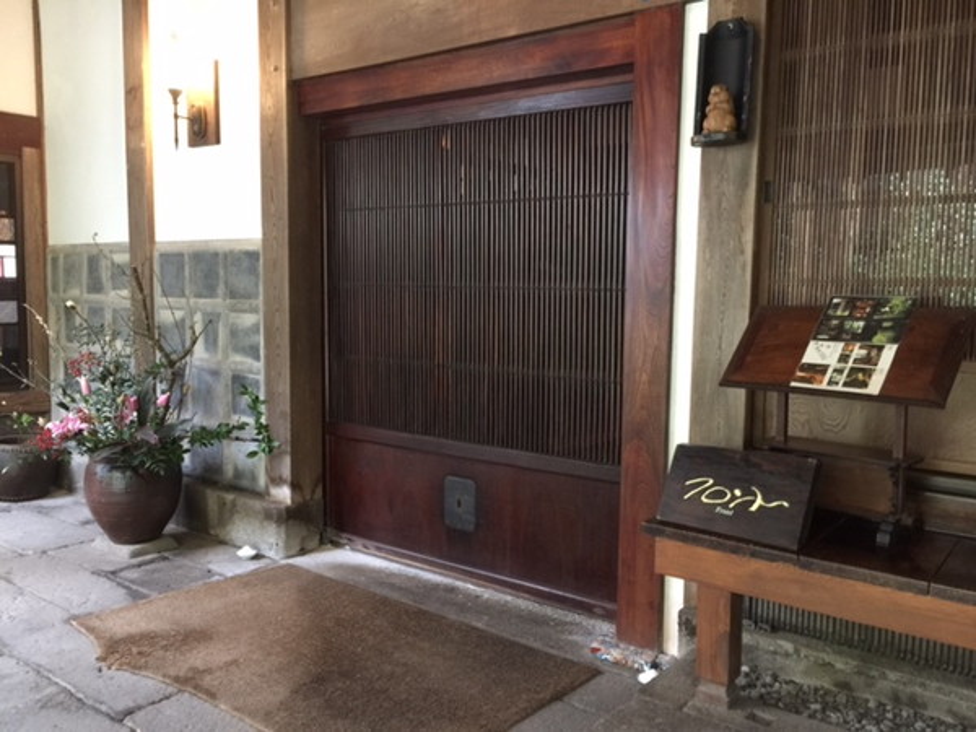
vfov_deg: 48.2
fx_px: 818
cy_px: 366
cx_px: 488
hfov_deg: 61.7
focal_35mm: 29
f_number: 2.2
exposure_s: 1/4
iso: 80
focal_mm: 4.15
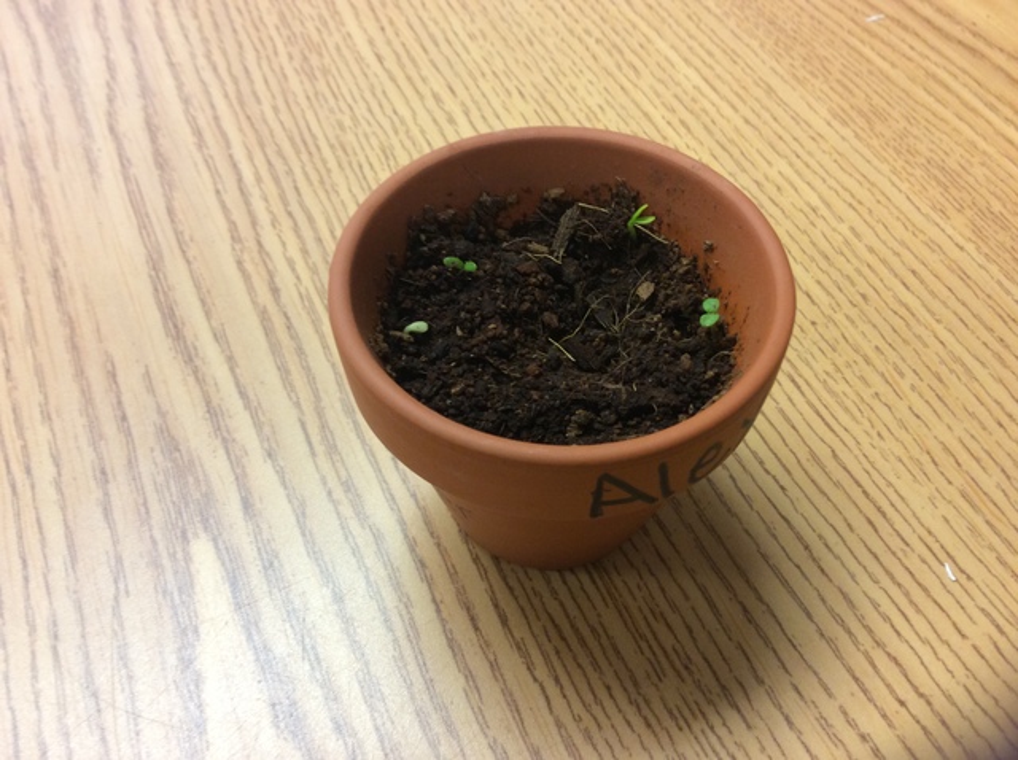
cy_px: 380
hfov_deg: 56.9
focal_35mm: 32
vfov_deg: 44.1
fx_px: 940
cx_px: 509
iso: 64
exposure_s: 1/24
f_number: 2.4
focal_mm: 3.3
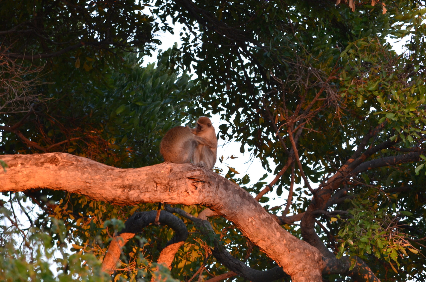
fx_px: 5314
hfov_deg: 4.6
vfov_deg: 3.0
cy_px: 141
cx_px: 213
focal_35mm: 450
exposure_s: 1/30
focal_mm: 300
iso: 450
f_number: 9
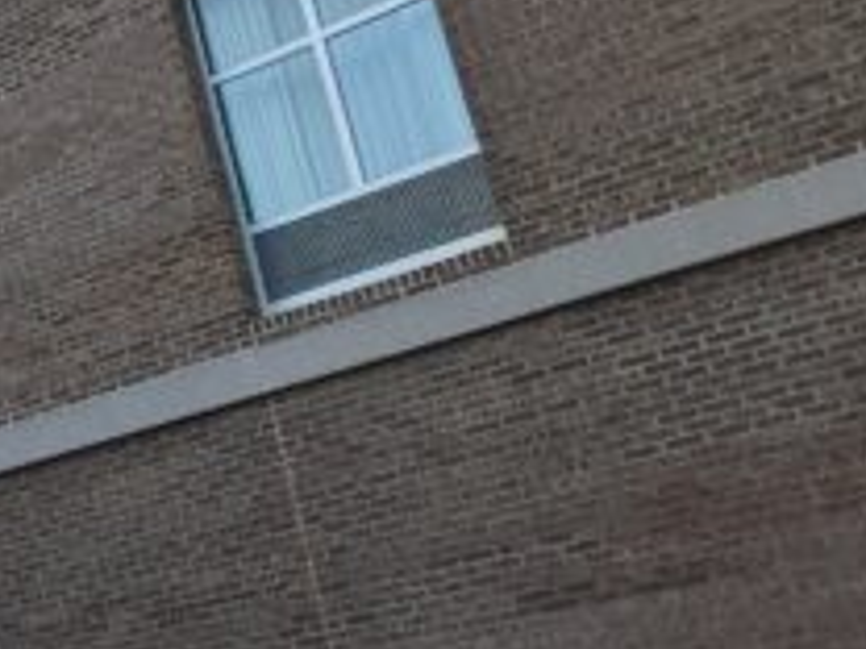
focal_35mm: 79
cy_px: 206
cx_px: -841
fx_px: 1976
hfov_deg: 17.8
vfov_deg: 18.6
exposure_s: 1/1070
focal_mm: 2.35
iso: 49
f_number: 2.2
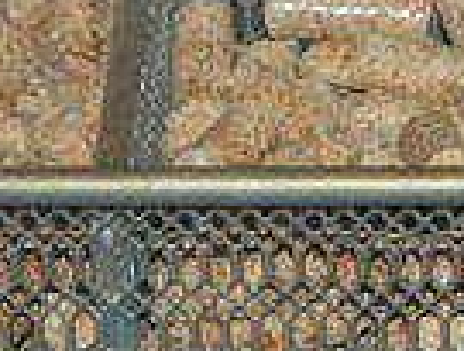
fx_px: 7500
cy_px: -167
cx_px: 997
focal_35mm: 558
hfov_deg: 3.5
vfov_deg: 2.7
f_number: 4.2
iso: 200
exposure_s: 1/50
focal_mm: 15.1
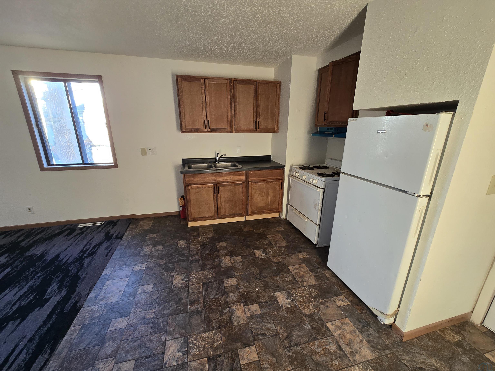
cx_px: 248
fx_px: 186
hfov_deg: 106.2
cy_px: 186
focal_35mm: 13
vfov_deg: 89.9
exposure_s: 1/60
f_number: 2.2
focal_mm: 2.2
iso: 125
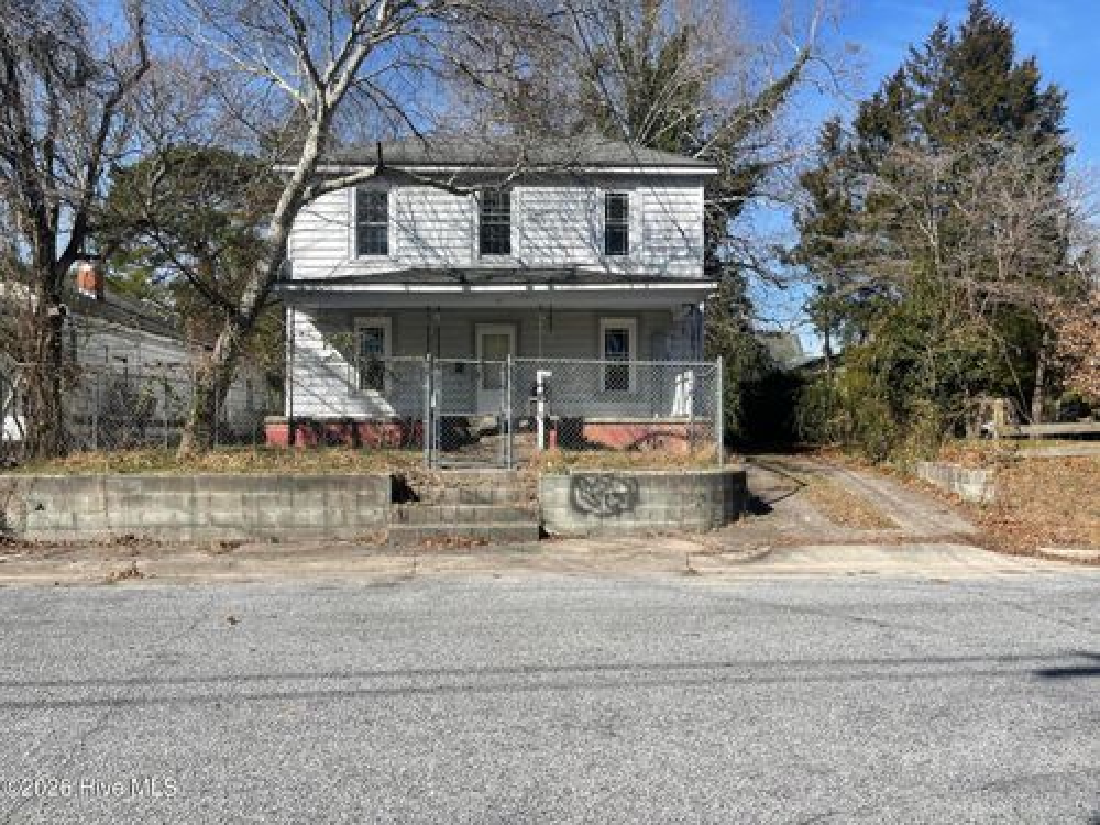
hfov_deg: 69.4
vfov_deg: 54.9
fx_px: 794
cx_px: 550
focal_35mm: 25
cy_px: 412
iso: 32
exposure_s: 1/3448
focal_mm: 5.1
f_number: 1.6
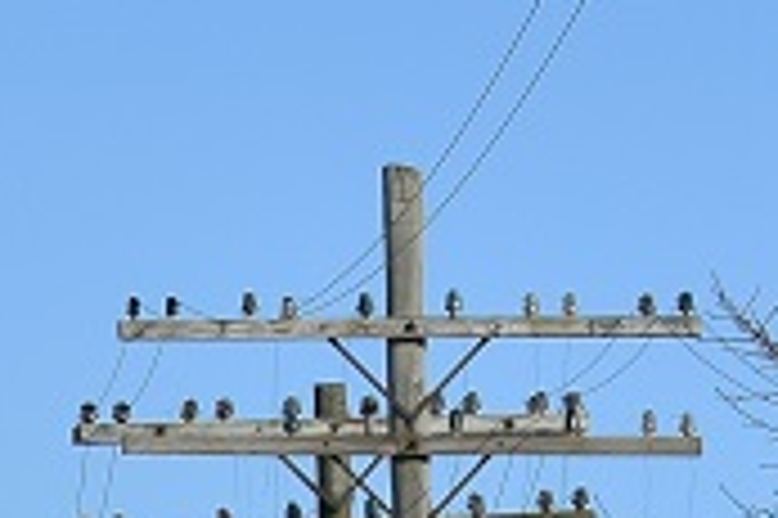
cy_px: 1664
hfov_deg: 2.6
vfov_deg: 1.8
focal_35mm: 778
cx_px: -1682
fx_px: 16797
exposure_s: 1/640
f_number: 8
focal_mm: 70
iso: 125
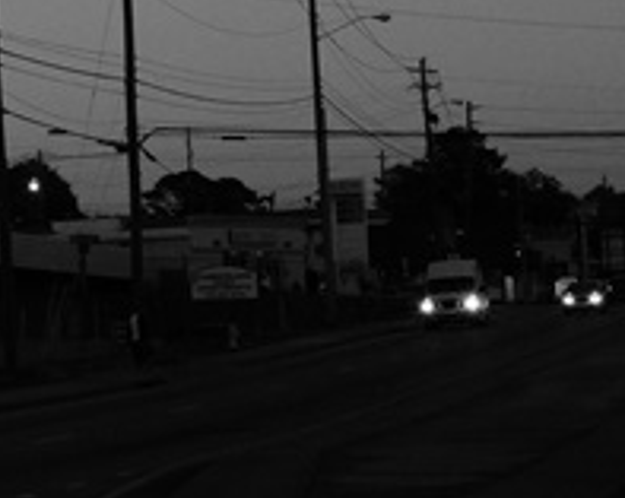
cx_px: -663
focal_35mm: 176
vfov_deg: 8.7
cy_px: -16
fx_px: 3251
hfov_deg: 10.1
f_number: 16
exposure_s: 1/56
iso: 800
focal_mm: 27
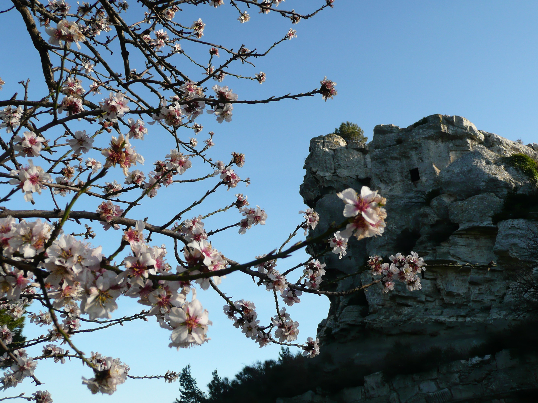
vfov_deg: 44.2
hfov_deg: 56.8
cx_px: 269
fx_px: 497
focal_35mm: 32
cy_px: 202
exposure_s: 1/400
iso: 100
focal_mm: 5.2
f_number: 3.5
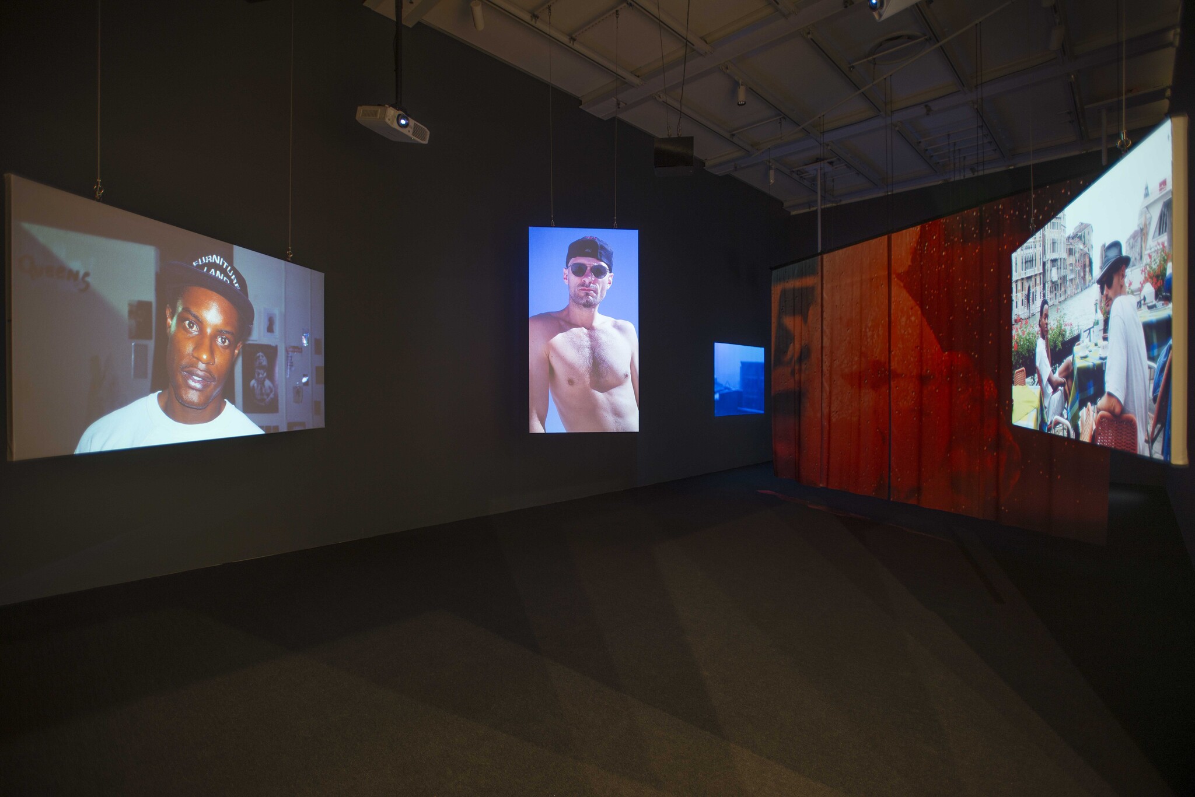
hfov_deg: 93.3
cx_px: 598
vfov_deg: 70.5
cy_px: 398
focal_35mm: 17
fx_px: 564
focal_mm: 17
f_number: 2.8
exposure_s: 1/5
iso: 100
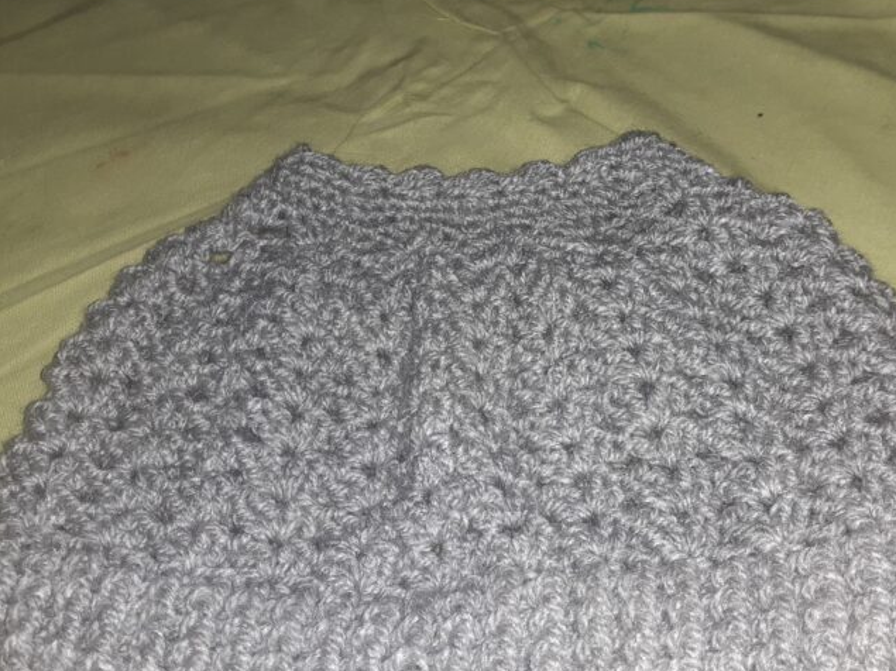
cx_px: 471
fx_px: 880
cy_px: 379
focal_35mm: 34
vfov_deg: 41.7
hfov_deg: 53.9
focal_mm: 3.6
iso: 400
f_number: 1.9
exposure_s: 1/25
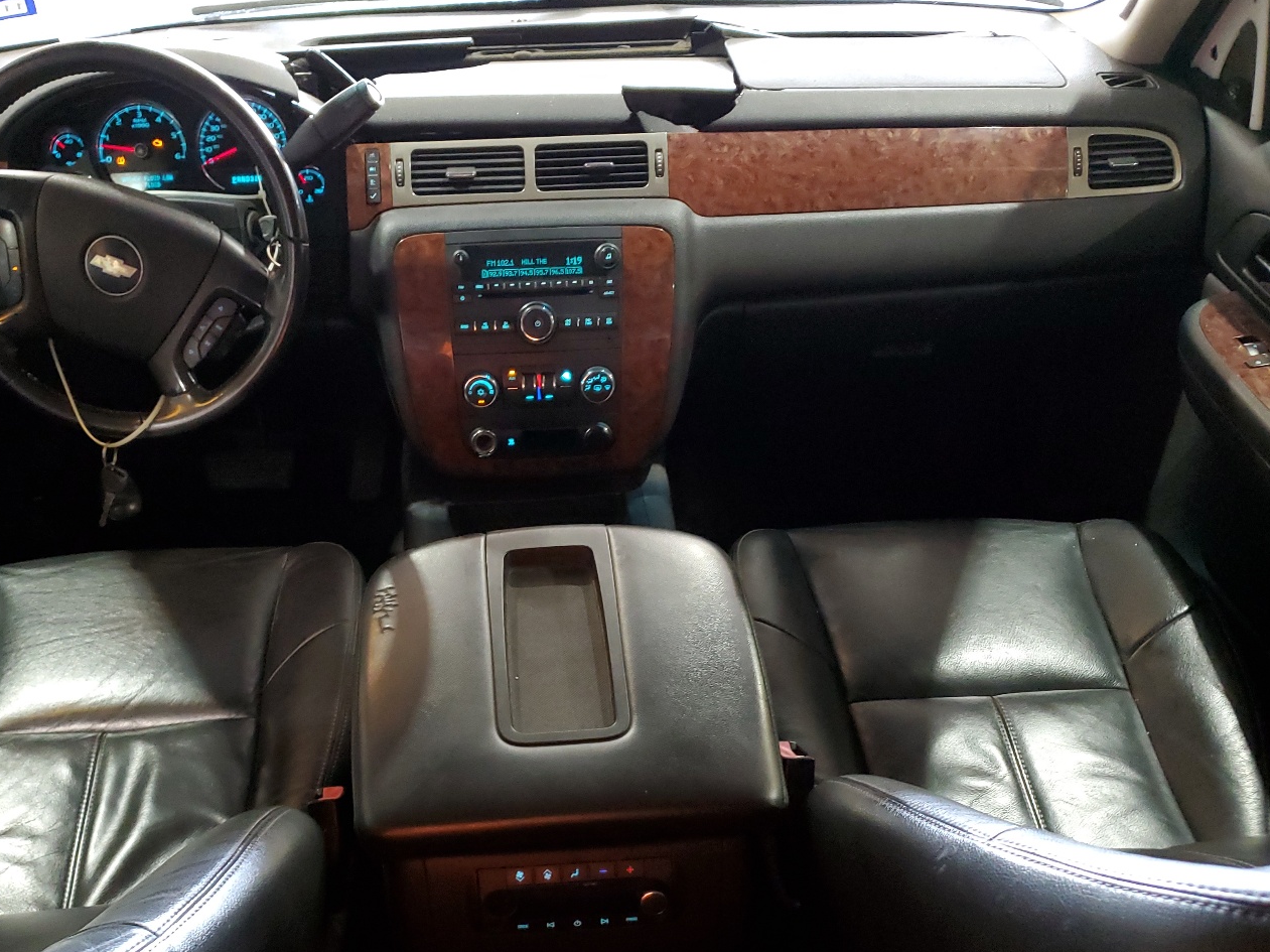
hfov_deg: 55.1
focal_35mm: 33
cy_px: 592
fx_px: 1210
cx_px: 525
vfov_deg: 42.6
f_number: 1.5
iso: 310
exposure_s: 1/24
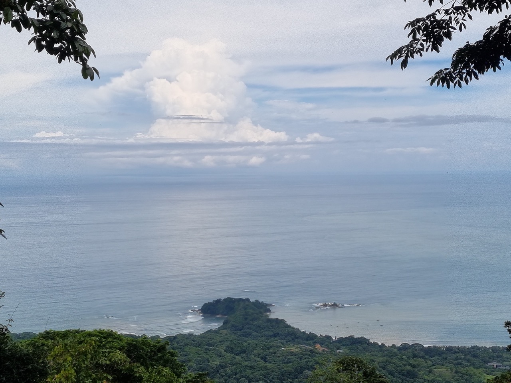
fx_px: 384
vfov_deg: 53.1
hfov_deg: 67.3
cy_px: 192
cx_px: 256
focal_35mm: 26
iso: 50
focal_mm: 5.4
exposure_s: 1/5714
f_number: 1.8
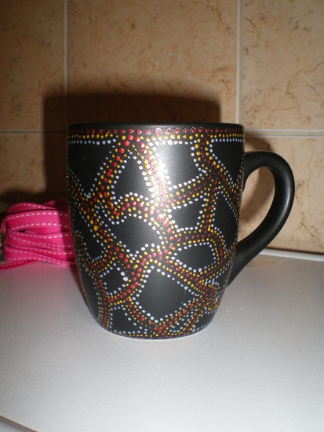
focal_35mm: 38
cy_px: 216
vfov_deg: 49.0
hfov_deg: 37.7
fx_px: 474
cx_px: 162
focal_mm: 6.3
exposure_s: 1/50
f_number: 4.6
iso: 250
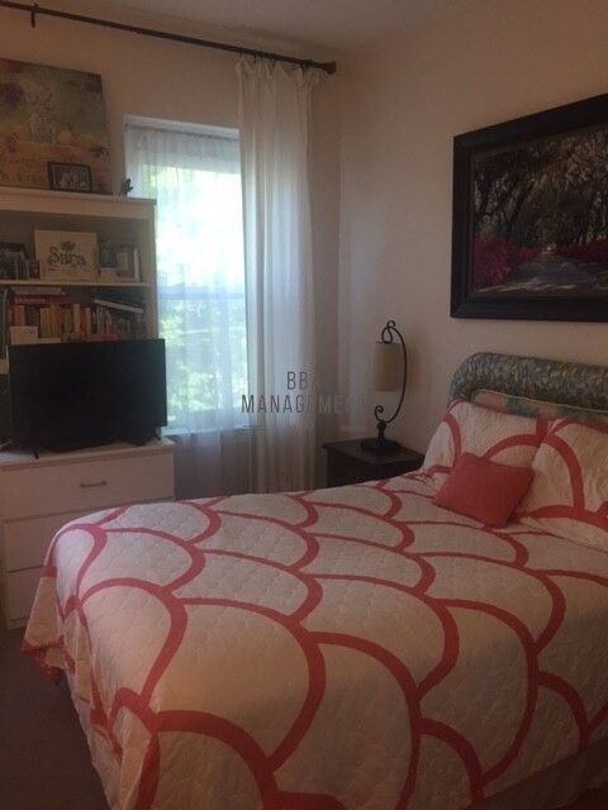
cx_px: 304
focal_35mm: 29
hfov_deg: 48.2
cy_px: 405
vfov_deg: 61.7
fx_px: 679
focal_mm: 4.15
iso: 40
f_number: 2.2
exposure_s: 1/30
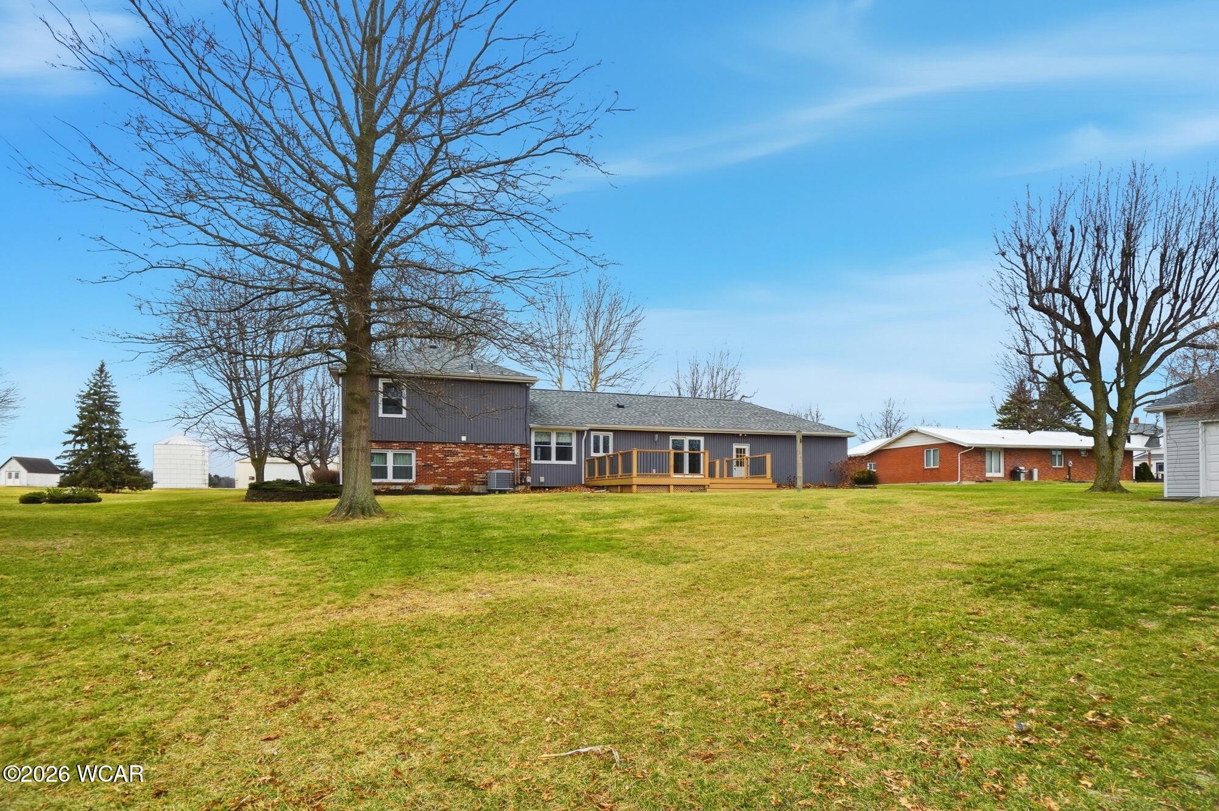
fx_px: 507
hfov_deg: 100.4
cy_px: 406
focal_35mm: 15
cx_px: 610
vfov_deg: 77.2
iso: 125
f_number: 8
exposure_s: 1/500
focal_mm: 10
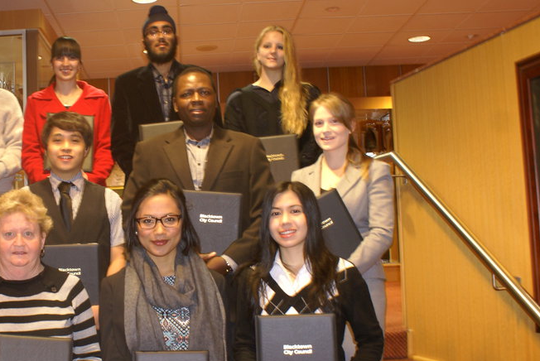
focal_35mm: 46
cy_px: 217
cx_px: 133
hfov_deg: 41.4
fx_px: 691
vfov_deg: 29.2
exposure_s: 1/4
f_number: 5.6
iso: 400
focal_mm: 20
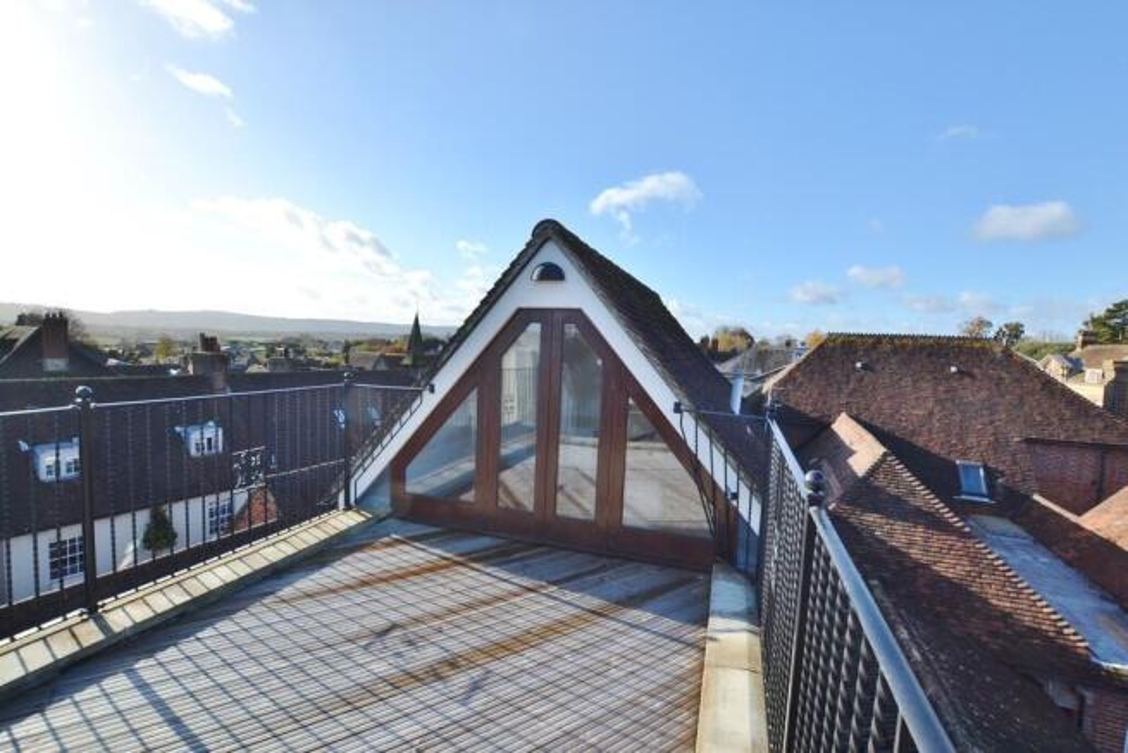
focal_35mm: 15
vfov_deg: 77.4
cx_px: 564
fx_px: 470
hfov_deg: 100.4
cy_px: 376
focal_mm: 10
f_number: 7.1
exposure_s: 1/200
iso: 100
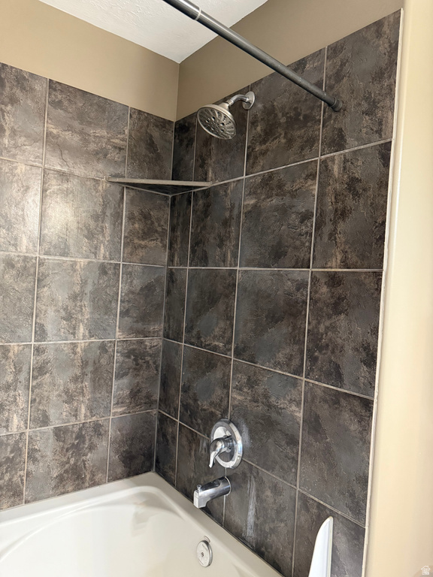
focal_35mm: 24
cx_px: 216
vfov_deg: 71.6
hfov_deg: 56.8
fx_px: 400
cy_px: 288
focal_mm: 6.76
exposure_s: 1/40
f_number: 1.78
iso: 800
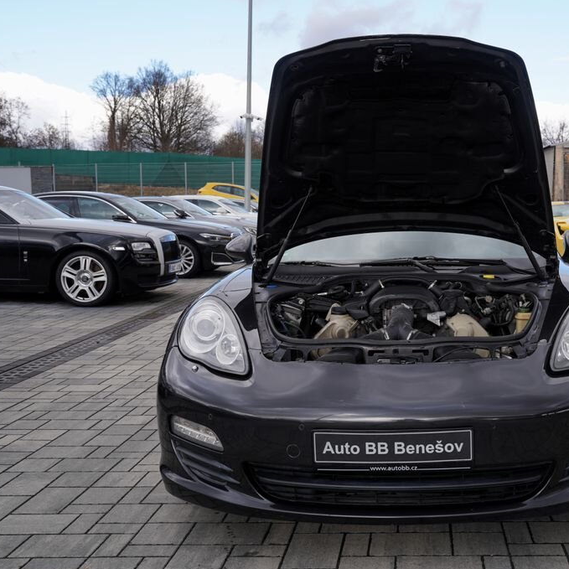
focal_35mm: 41
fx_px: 762
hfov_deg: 40.1
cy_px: 284
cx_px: 406
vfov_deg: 40.9
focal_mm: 32
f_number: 5.6
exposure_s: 1/160
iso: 100
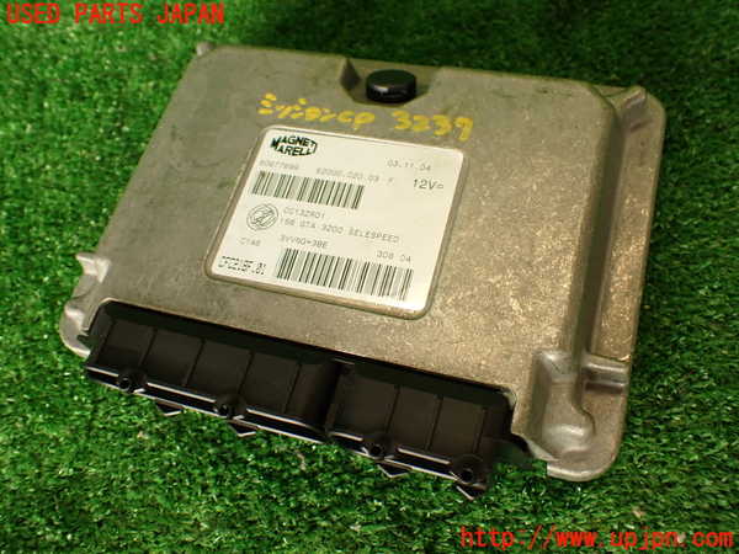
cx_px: 370
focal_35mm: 32
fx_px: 683
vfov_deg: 44.2
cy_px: 277
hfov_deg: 56.8
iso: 125
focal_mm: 5.79
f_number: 2.4
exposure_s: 1/60
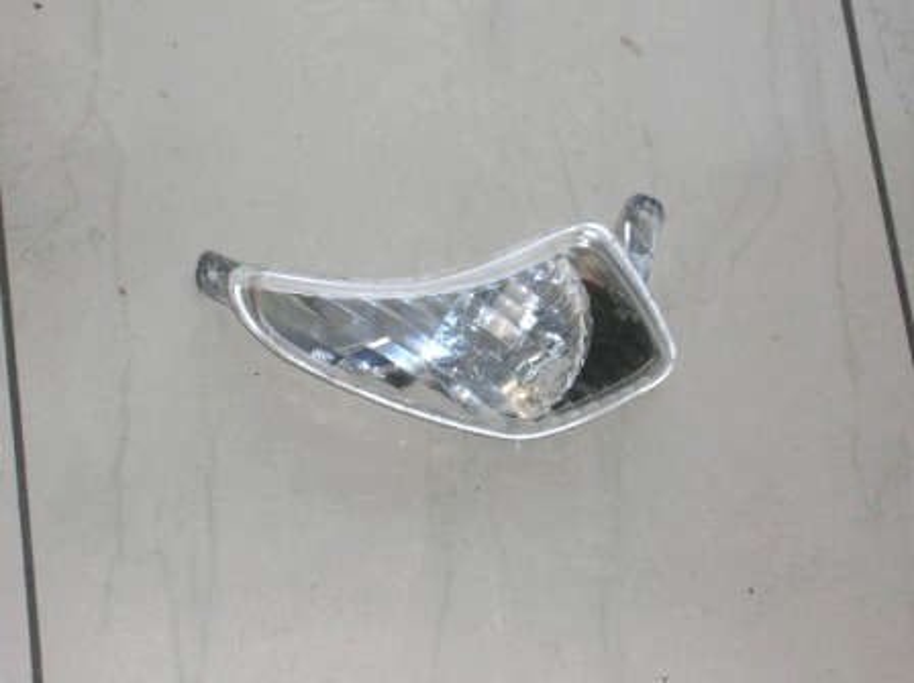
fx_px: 2400
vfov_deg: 16.2
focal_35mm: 91
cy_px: 342
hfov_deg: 21.6
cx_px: 457
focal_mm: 15.2
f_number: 4.5
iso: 50
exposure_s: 1/60.1
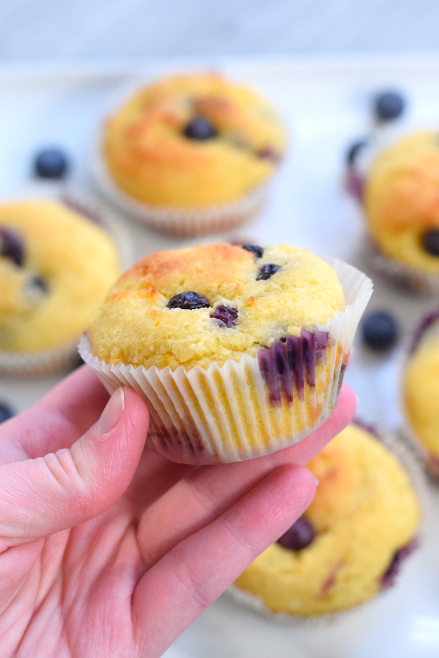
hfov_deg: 18.2
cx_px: 220
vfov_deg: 27.0
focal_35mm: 75
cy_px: 329
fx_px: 1372
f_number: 3.5
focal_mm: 50
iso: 3200
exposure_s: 1/320
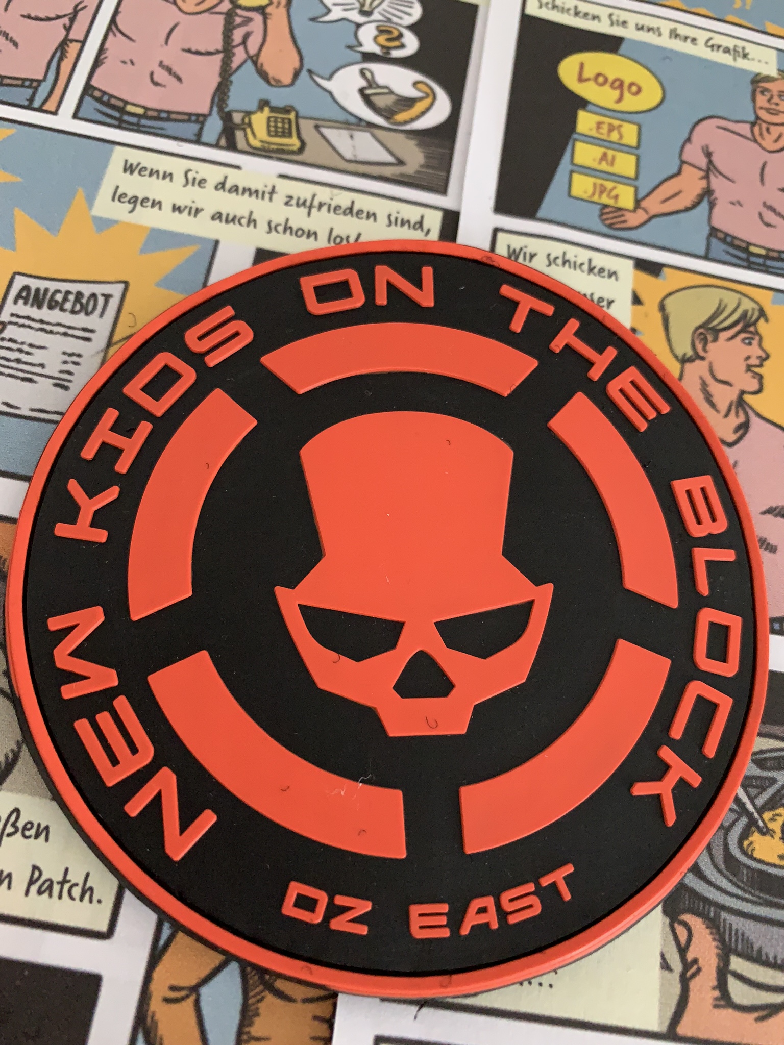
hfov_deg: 53.1
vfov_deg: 67.3
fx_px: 785
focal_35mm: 26
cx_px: 392
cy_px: 522
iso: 400
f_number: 1.8
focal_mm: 4.25
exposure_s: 1/53
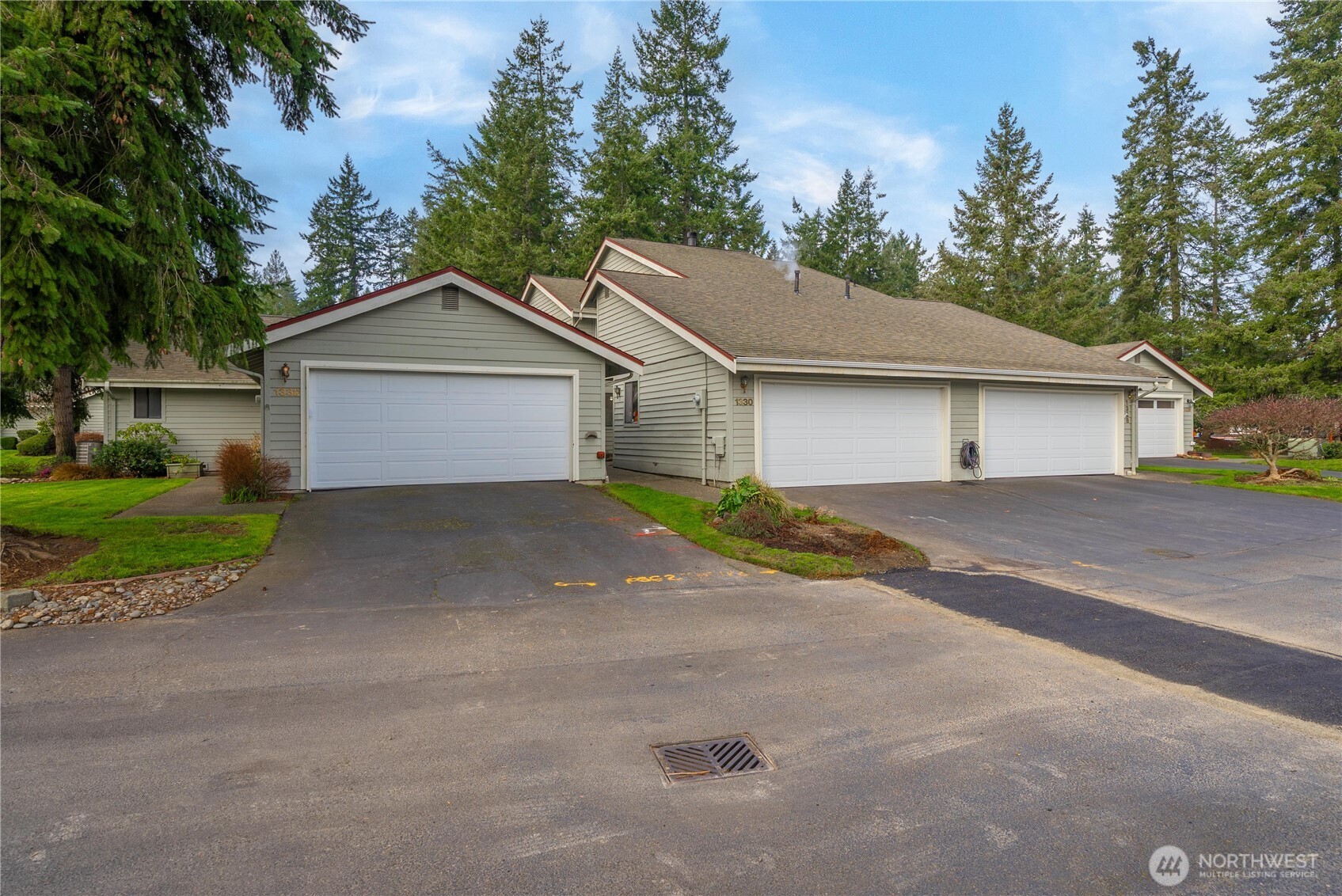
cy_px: 448
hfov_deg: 86.9
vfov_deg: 64.6
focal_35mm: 19
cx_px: 671
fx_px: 709
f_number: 7.1
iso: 80
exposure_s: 1/60
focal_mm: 19
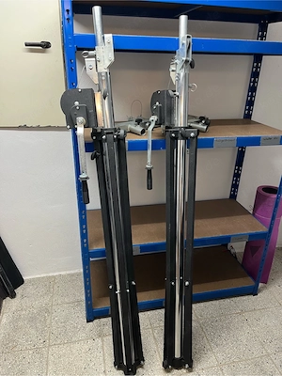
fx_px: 282
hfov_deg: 53.1
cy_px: 188
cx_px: 141
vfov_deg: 67.3
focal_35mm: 26
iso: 250
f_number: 1.6
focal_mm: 5.1
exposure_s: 1/50
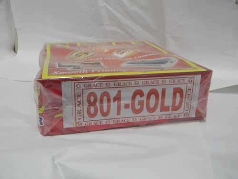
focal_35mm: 36
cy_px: 90
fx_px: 248
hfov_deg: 51.4
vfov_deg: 39.7
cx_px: 119
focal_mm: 6.4
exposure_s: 1/24.3
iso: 400
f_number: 3.7
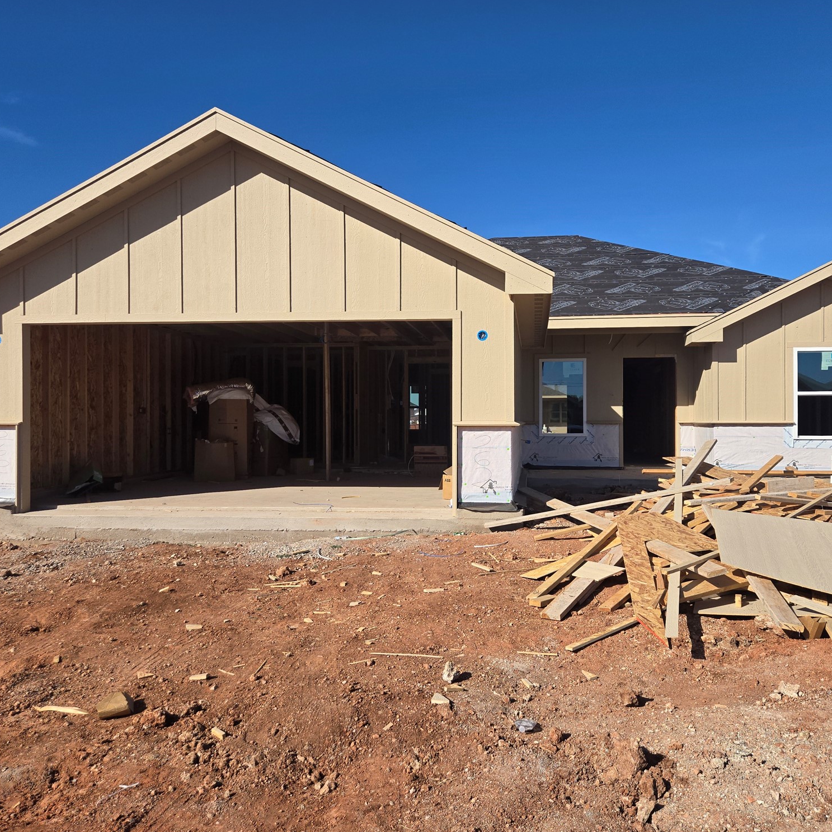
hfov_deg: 57.2
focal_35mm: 28
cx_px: 458
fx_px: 761
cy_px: 408
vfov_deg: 57.3
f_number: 1.8
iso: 25
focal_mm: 5.4
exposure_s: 1/2503
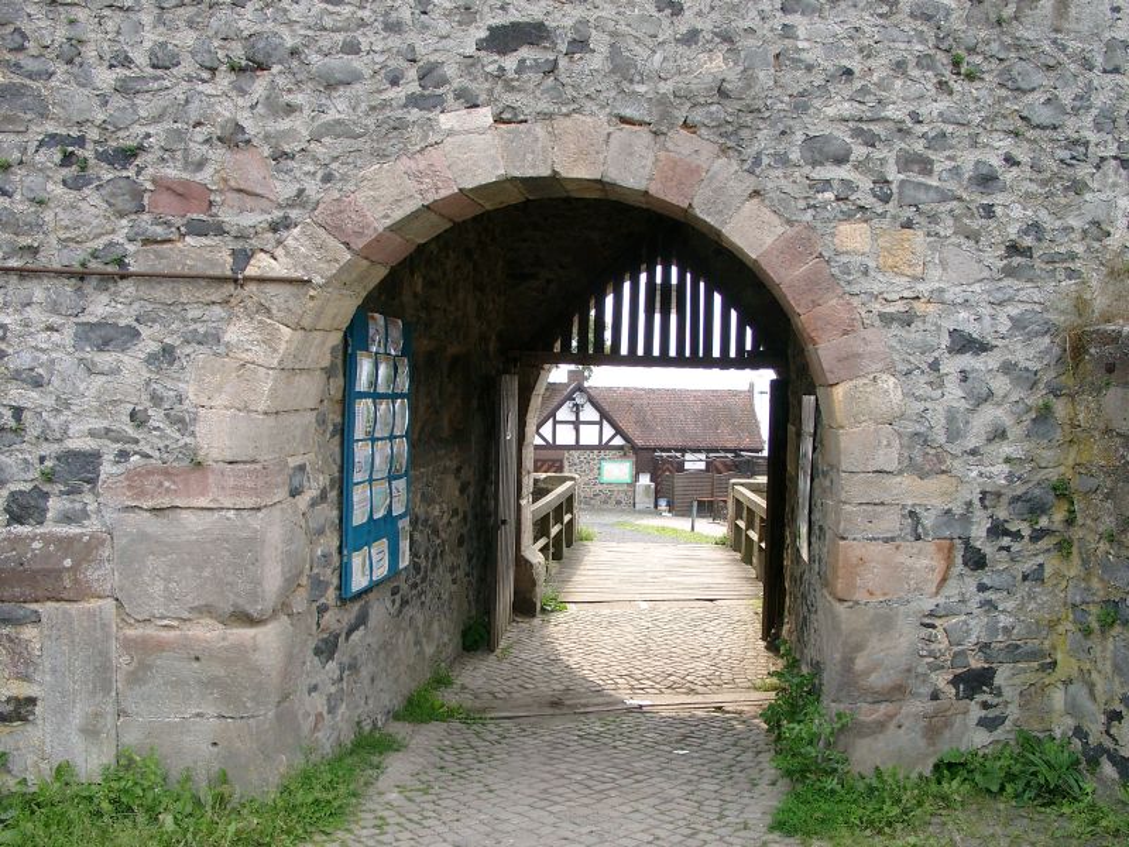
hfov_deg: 54.0
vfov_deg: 41.8
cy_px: 424
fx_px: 1109
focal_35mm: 34
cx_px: 564
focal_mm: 7.13
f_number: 4
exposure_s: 1/136
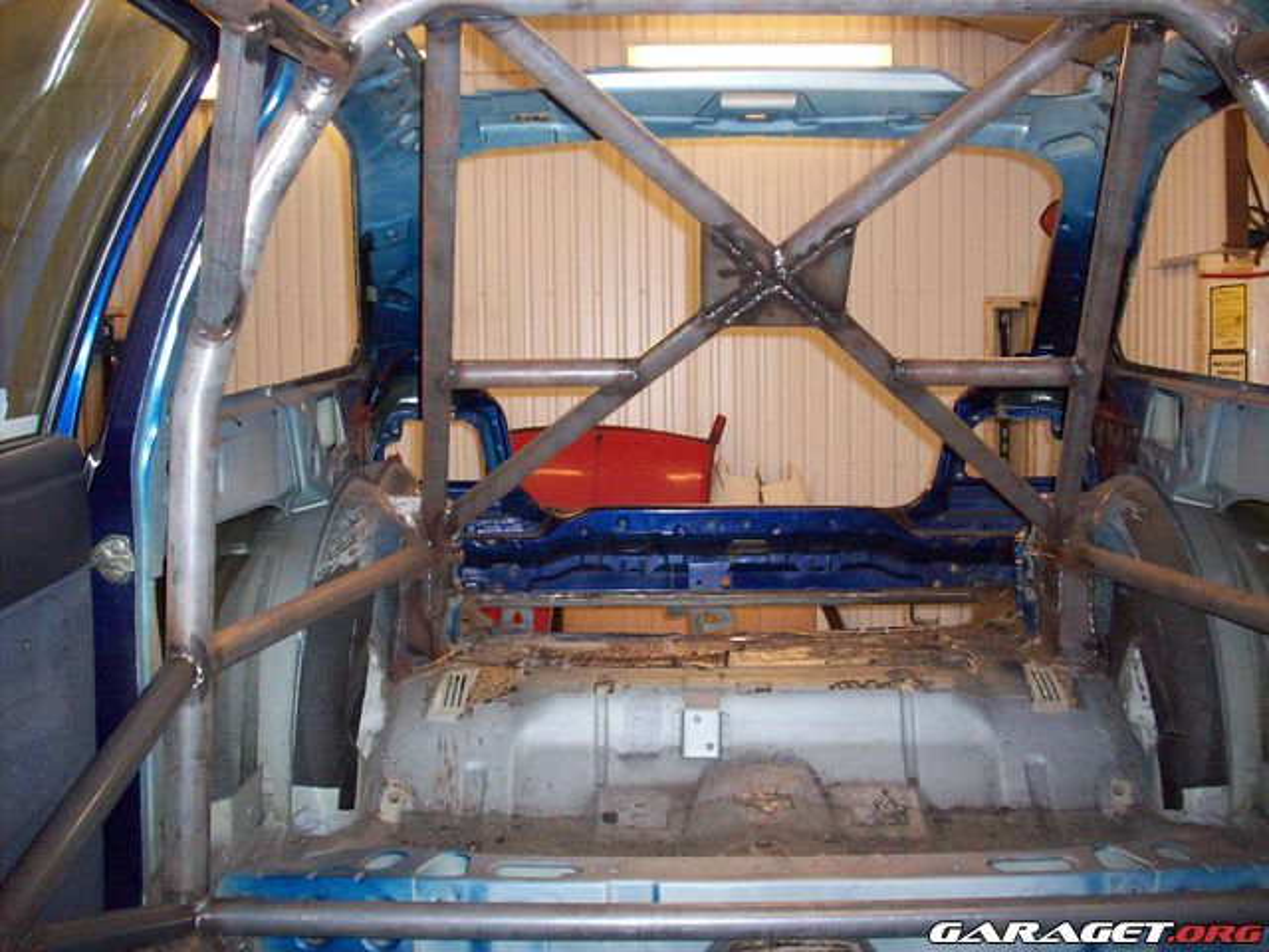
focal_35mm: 37
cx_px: 634
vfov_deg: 38.7
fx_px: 1356
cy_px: 476
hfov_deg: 50.1
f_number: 2.8
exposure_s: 1/64
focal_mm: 6.2
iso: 200
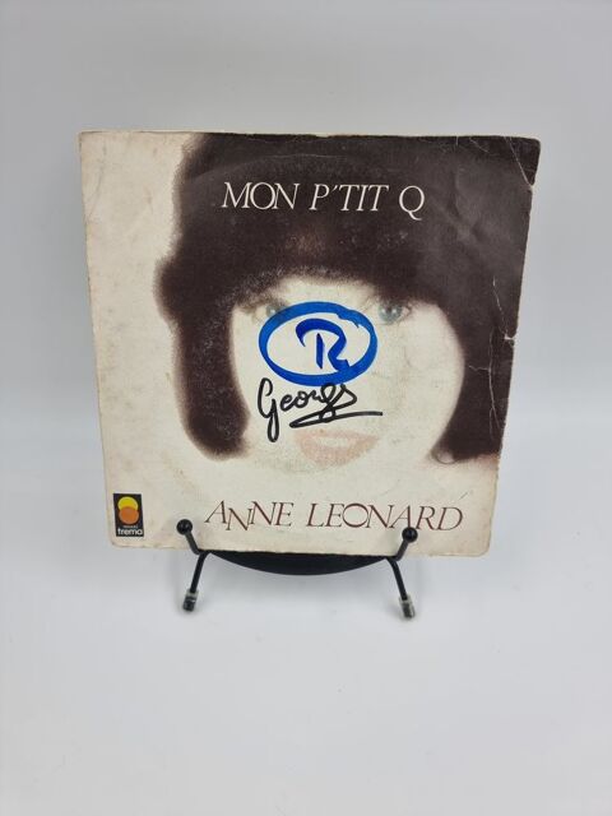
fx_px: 566
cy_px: 408
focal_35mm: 24
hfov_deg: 56.8
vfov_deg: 71.6
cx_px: 306
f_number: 1.8
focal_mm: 6.7
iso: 50
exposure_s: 1/100
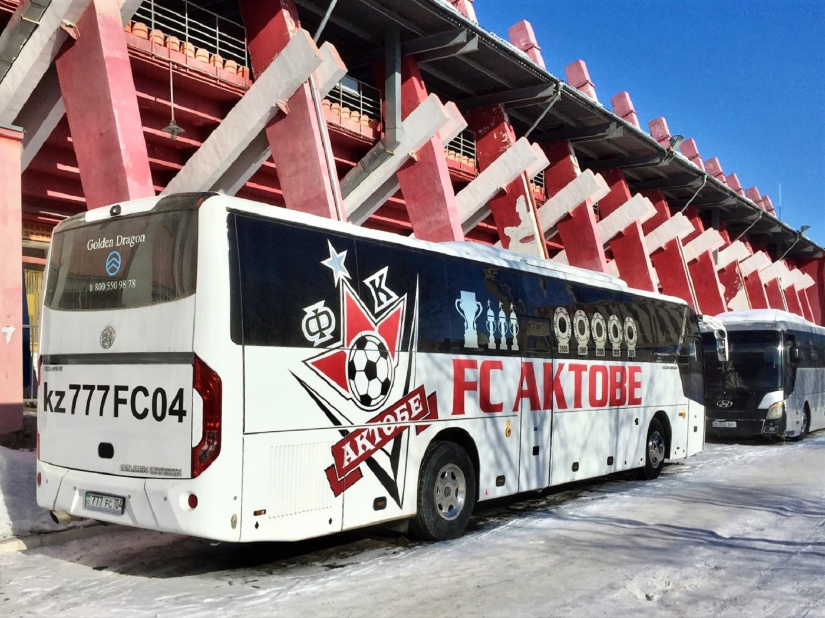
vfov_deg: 48.2
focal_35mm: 29
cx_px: 412
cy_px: 309
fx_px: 691
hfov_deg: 61.7
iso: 32
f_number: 2.2
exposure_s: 1/6623
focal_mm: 4.15
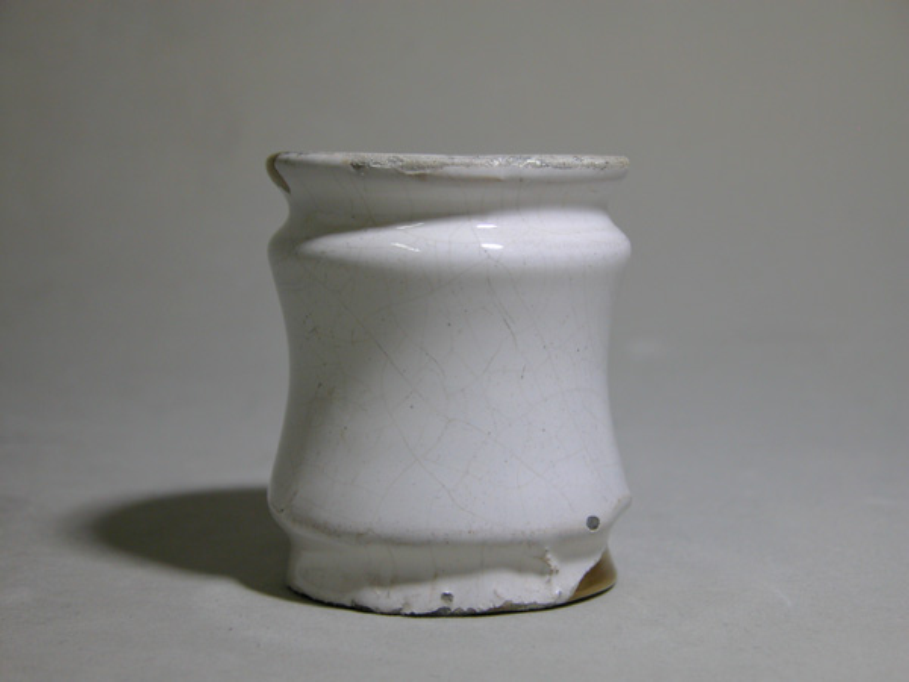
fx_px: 2180
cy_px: 341
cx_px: 454
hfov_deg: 23.6
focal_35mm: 83
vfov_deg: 17.8
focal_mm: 21
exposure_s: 1/35.9
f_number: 3.5
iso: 100
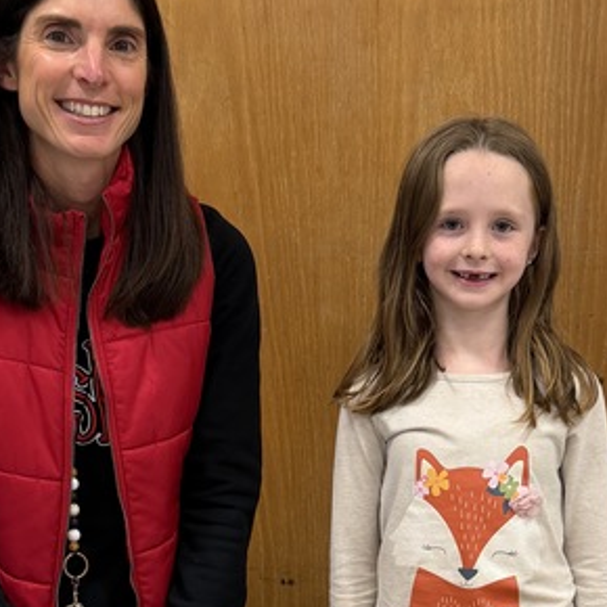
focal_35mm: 75
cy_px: 563
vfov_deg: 22.4
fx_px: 1488
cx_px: 352
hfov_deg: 23.0
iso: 125
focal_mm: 6.76
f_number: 1.78
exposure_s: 1/60
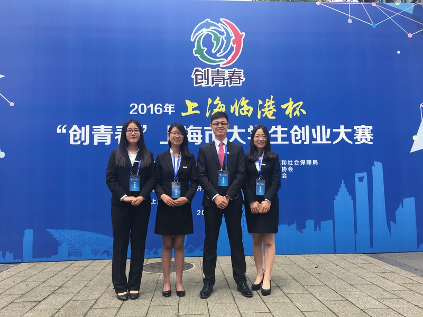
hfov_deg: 61.7
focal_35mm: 29
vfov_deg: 48.2
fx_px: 354
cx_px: 212
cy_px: 158
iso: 25
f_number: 2.2
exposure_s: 1/845
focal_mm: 4.15
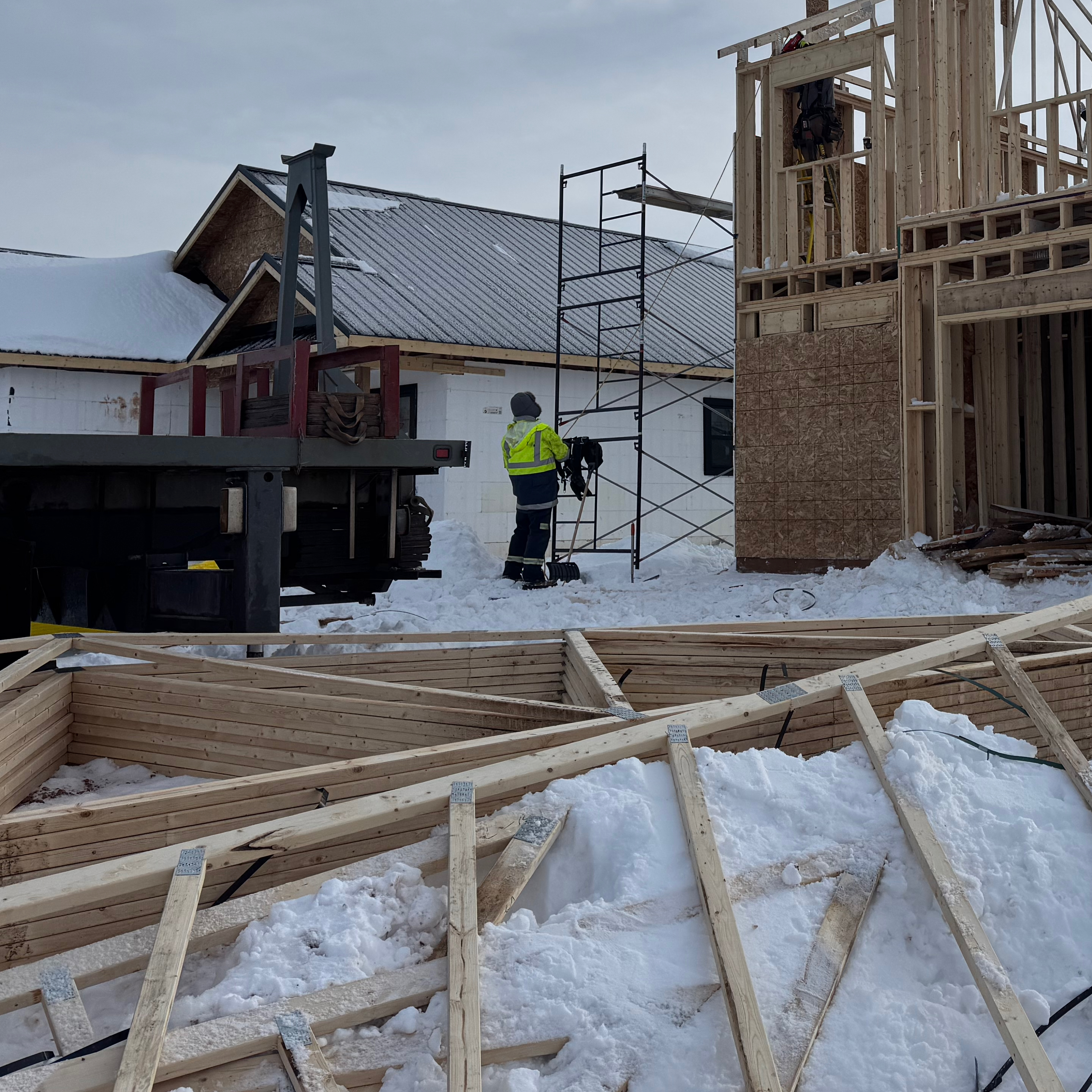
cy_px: 360
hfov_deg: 38.5
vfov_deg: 39.5
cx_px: 882
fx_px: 1499
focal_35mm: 42
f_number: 1.78
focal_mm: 6.76
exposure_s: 1/10417
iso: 80
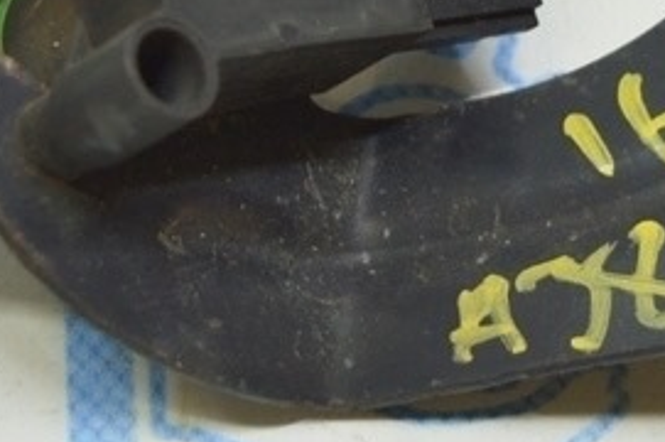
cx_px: 299
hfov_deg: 14.5
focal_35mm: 142
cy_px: 31
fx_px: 2618
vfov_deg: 9.6
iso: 400
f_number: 4
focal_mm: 25
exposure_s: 1/40
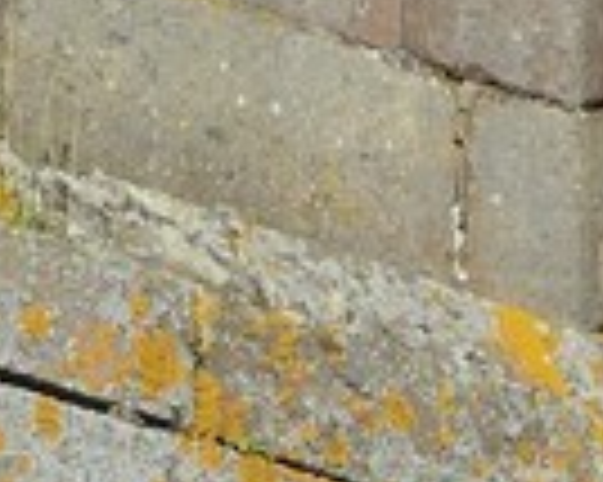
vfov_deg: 0.7
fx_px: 40072
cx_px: -1372
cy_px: 2351
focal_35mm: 2247
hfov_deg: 0.9
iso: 200
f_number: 11
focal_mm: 200
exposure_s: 1/250
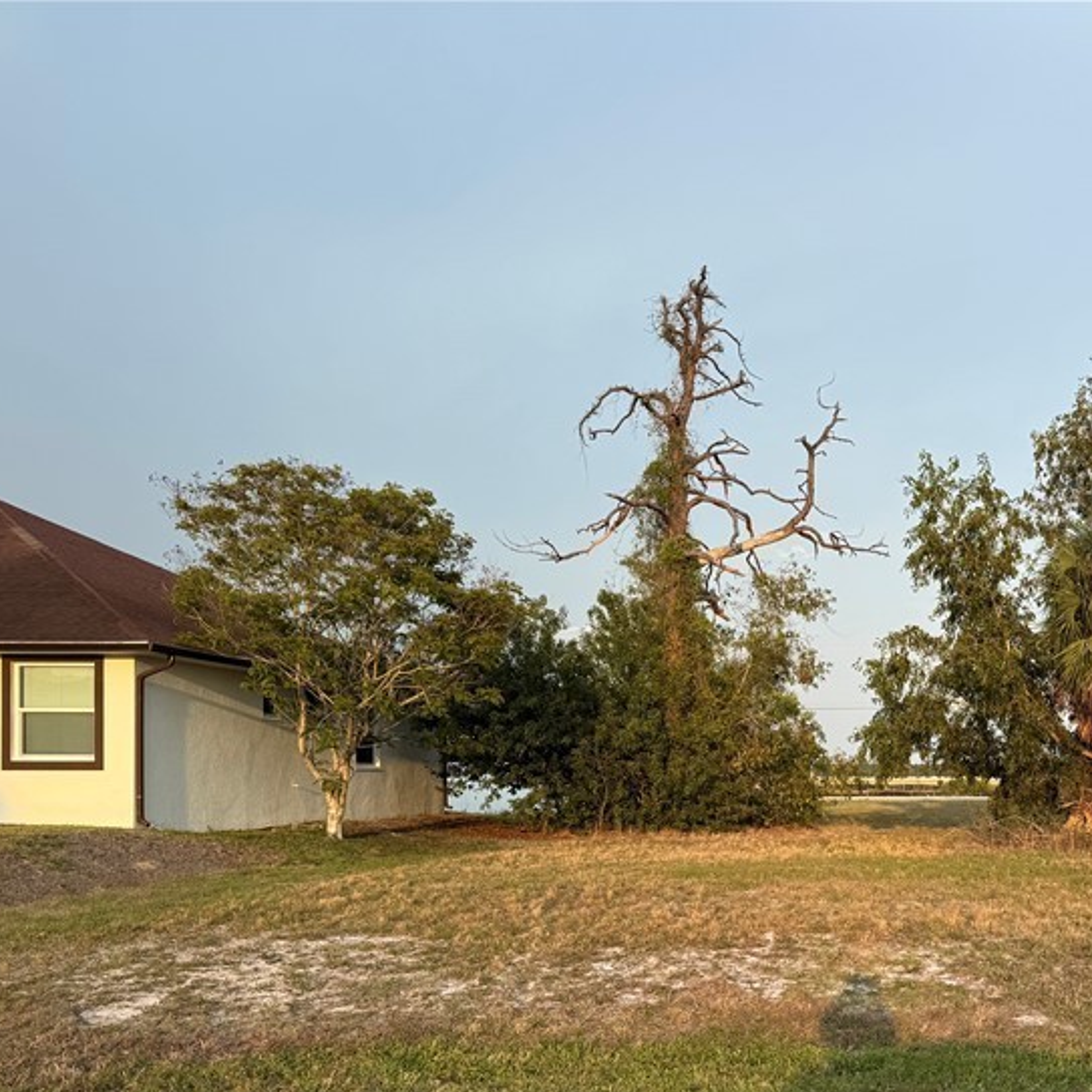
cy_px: 770
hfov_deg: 39.5
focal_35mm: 40
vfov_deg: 41.0
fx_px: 1428
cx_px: 933
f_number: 1.78
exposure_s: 1/1721
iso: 80
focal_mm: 6.76
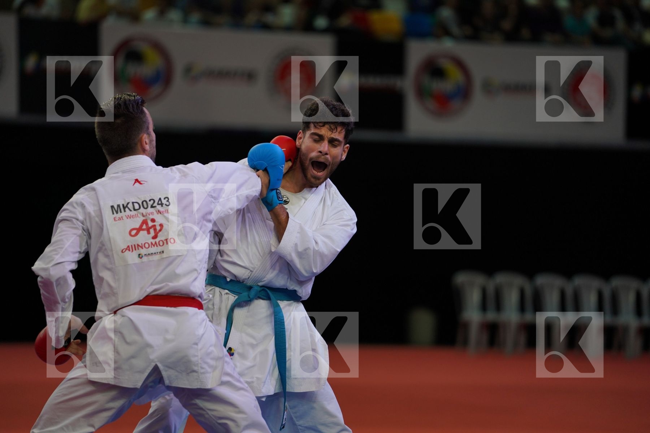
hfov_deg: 10.3
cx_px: 325
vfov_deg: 6.9
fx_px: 3611
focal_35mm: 200
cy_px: 216
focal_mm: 200
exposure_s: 1/1000
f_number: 2.8
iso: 500
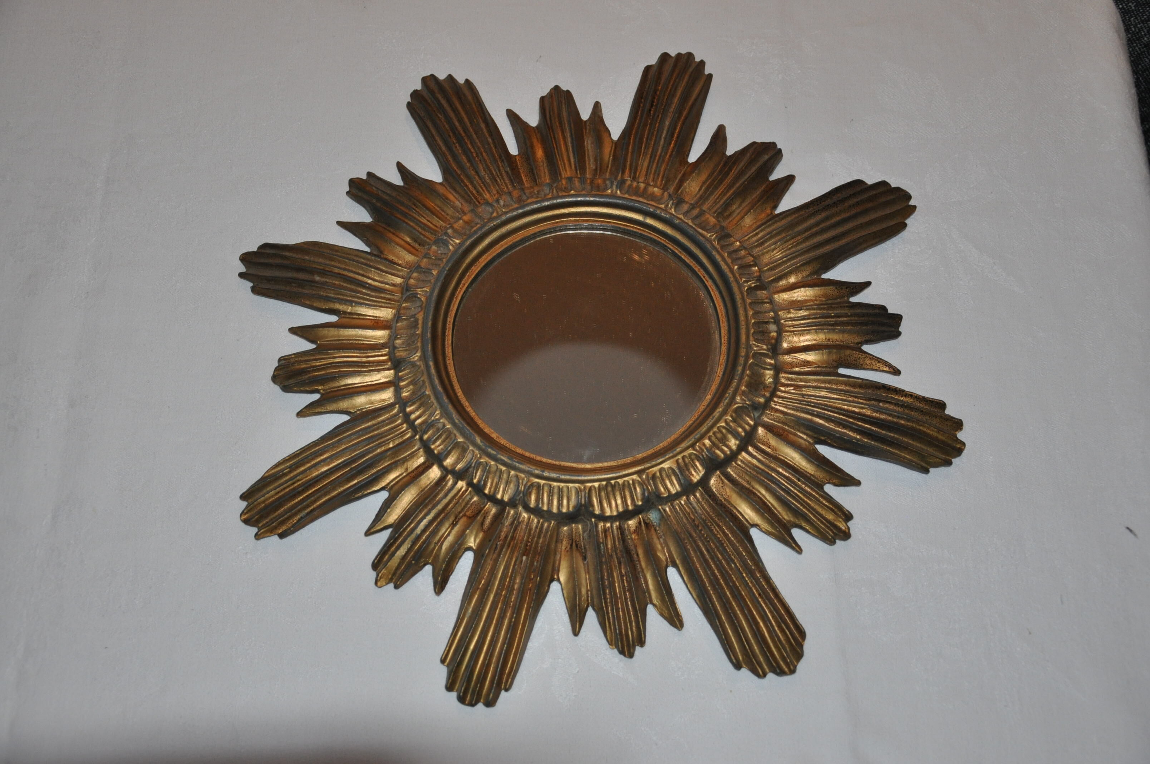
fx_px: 1531
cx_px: 575
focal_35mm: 48
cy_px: 382
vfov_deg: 28.0
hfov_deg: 41.2
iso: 800
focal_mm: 32
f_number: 4.2
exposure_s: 1/60
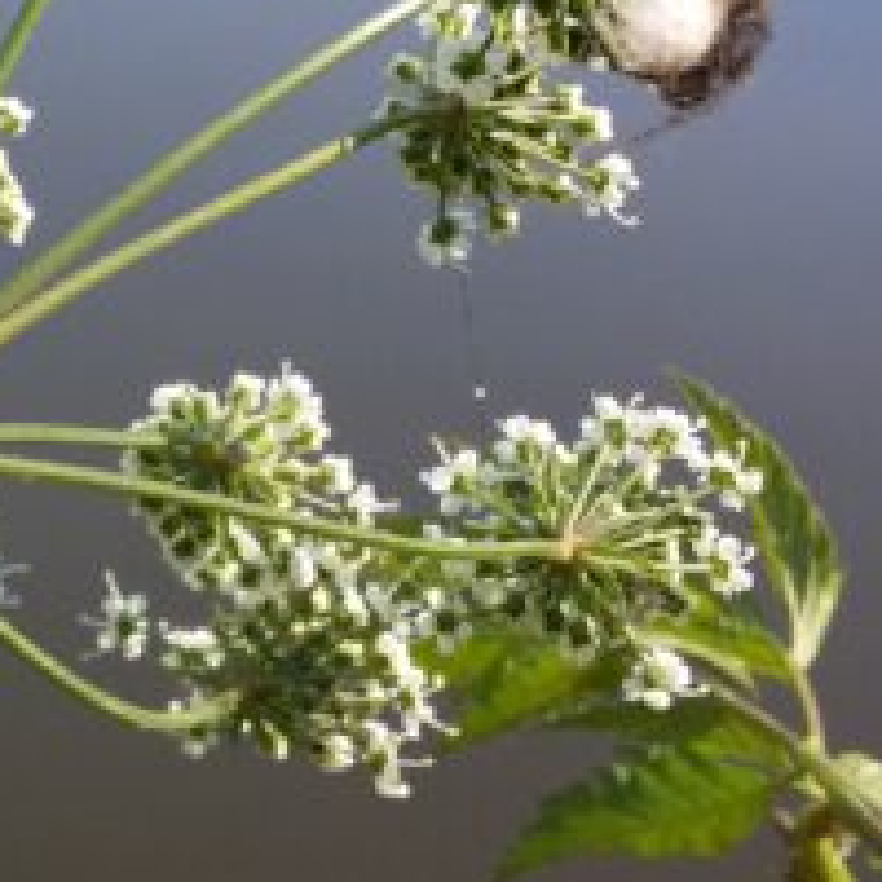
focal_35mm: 105
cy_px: 62
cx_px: -93
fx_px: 3027
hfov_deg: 16.1
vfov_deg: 16.3
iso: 50
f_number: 2.2
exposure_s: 1/712
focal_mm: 4.13
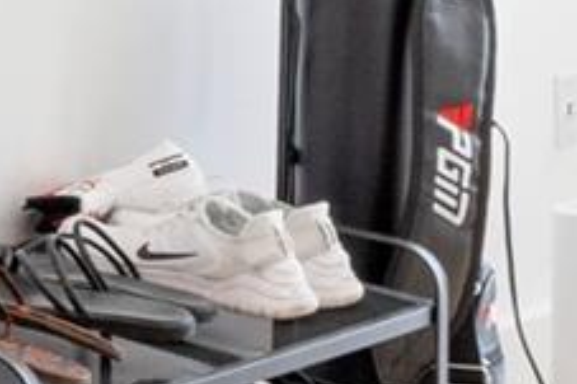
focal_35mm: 117
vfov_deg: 10.9
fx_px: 1866
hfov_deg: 11.9
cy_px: -320
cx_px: -1027
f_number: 7.1
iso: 250
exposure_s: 1/20
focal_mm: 11
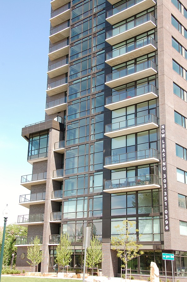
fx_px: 375
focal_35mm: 48
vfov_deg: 41.2
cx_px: 94
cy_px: 141
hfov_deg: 28.0
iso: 400
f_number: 10
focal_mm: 32
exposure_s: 1/200
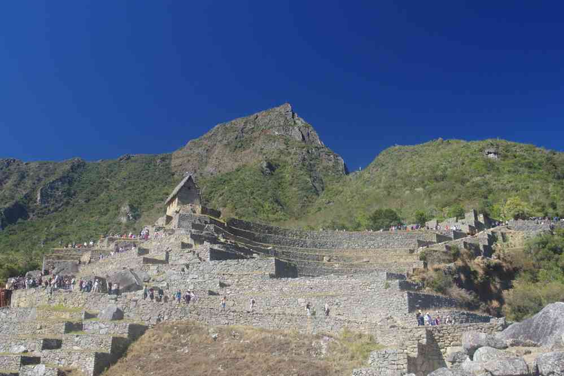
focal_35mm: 39
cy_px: 188
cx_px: 282
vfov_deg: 34.2
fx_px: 611
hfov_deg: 49.6
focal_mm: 26
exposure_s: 1/50
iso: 200
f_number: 10
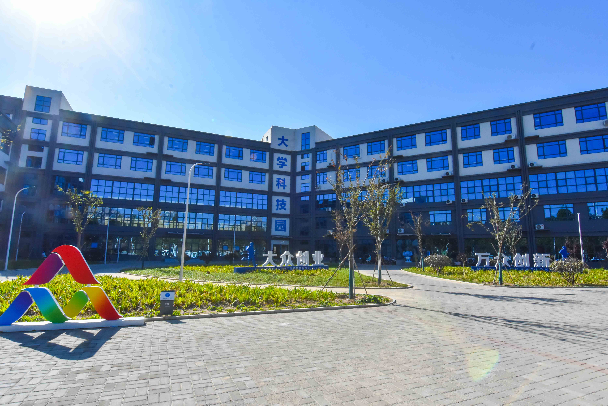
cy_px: 203
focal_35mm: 18
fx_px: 304
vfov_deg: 67.4
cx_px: 304
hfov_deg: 90.0
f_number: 16
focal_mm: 12
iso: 1250
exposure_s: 1/1000
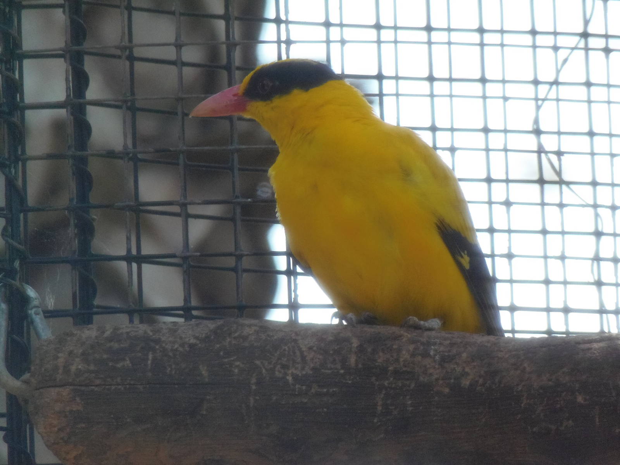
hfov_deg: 2.9
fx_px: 12197
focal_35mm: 681
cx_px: 310
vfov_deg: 2.2
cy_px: 232
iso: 320
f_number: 5.3
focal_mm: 126.2
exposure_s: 1/320
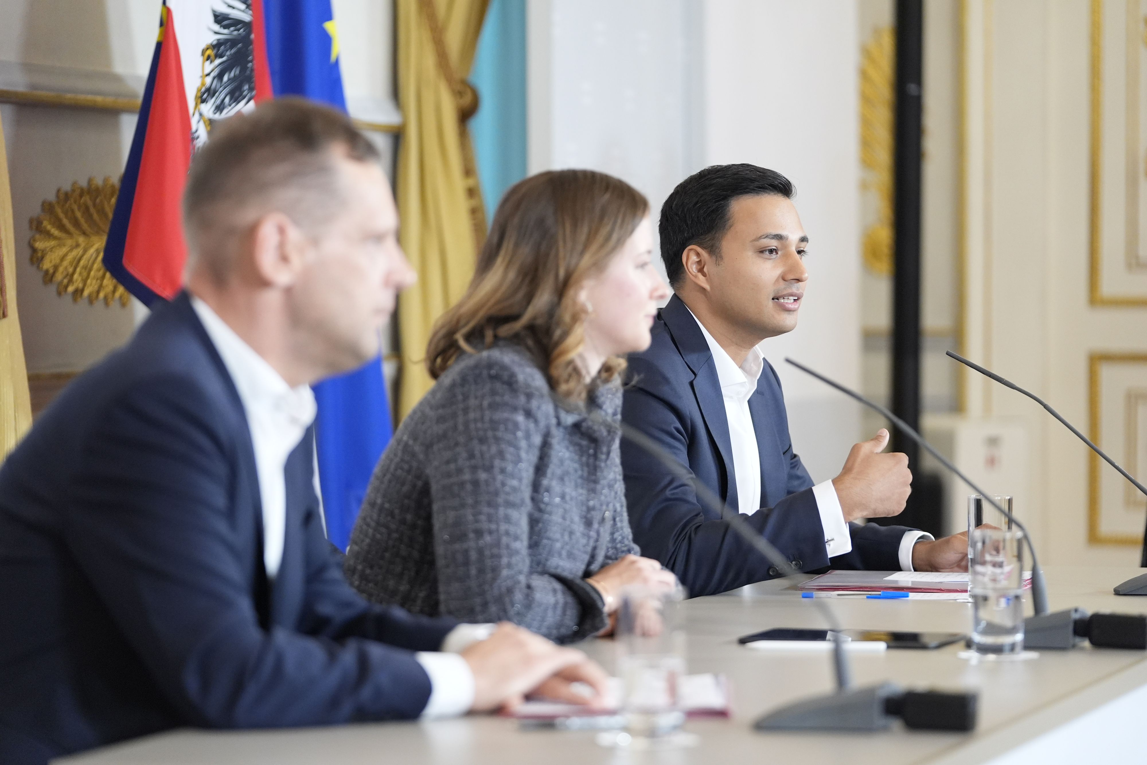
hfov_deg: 16.5
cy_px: 382
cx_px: 574
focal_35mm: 124
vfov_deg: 11.1
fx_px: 3951
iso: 3200
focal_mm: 124
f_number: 2.8
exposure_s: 1/400
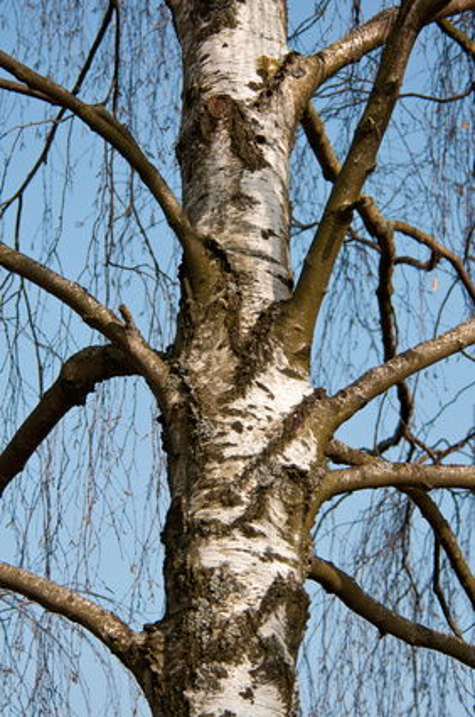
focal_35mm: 120
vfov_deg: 17.1
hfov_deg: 11.4
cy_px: 358
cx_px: 238
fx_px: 2383
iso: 200
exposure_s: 1/1250
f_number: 4.5
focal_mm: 80
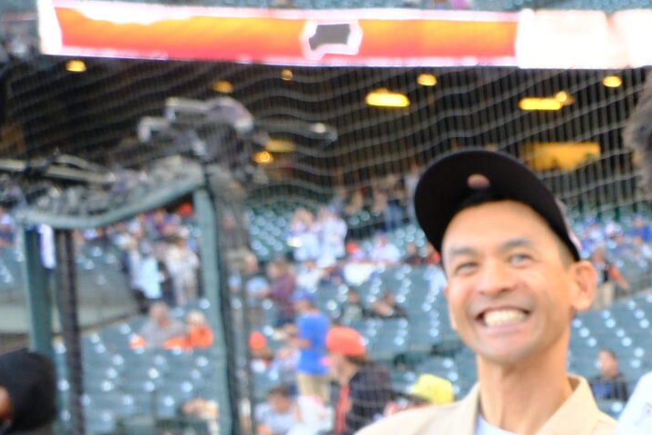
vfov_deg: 15.2
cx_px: 967
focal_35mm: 82
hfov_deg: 21.1
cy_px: 687
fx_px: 1485
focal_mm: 15
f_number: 3.5
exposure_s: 1/200
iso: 640
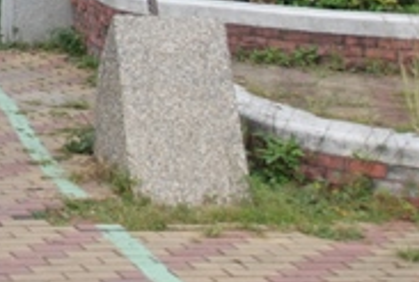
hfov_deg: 12.9
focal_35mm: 152
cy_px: -202
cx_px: -163
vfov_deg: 8.8
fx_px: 1770
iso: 100
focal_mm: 29
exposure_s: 1/500
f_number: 4.2
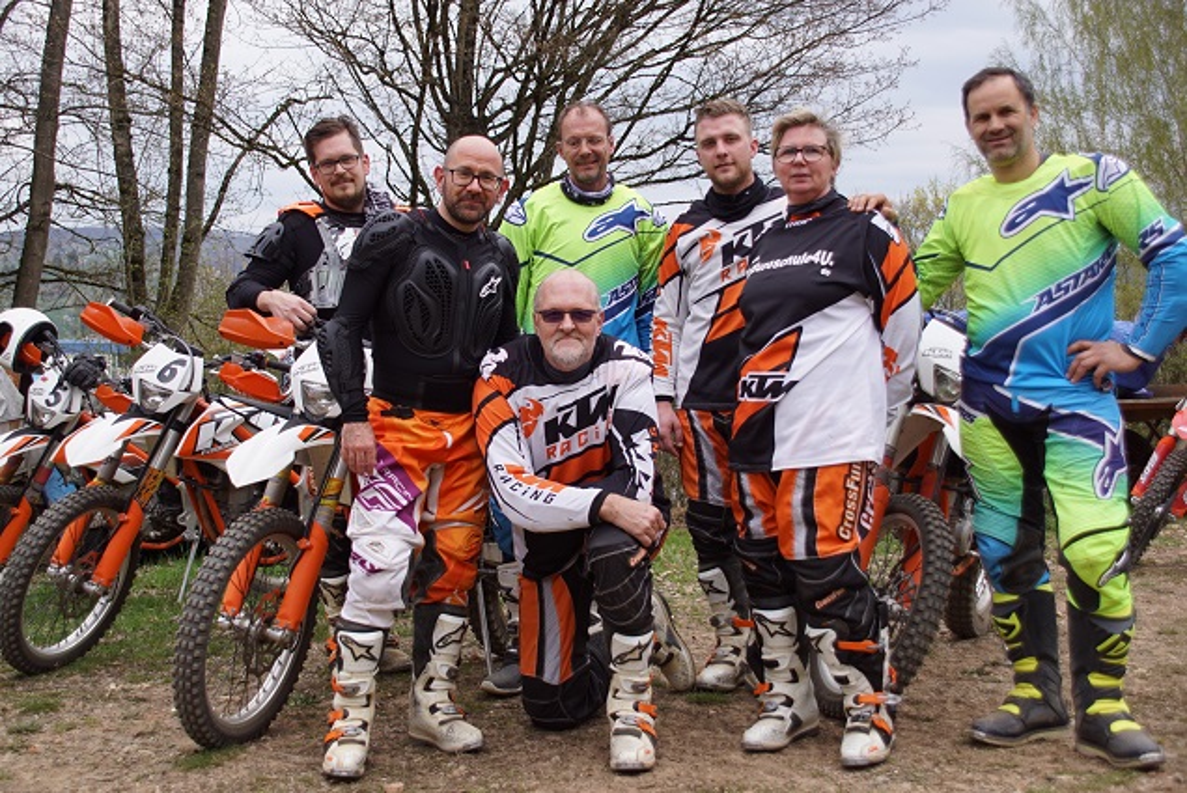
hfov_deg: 46.4
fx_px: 1386
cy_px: 396
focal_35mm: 42
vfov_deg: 31.9
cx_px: 594
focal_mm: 28
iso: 200
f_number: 4
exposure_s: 1/320
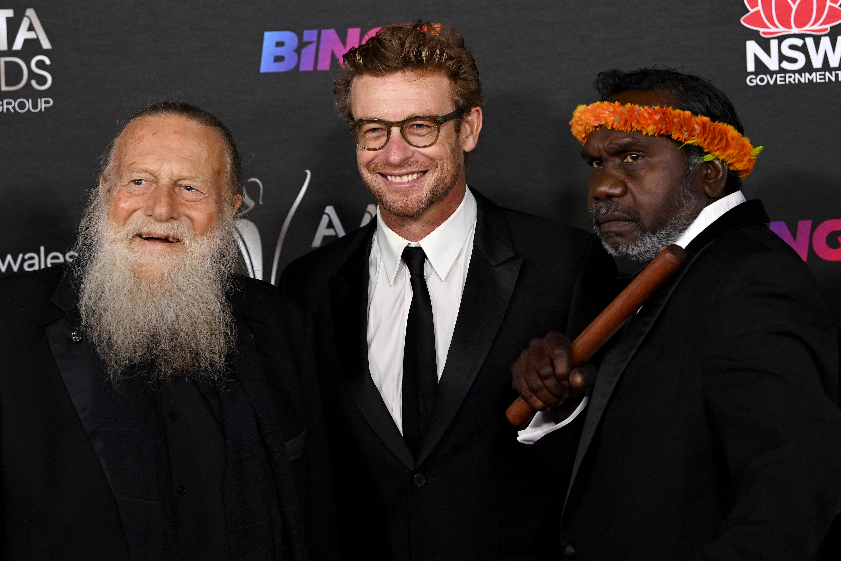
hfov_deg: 15.4
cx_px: 415
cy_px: 278
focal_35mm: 133
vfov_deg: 10.3
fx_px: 3107
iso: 2000
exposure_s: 1/400
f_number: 4
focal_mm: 130
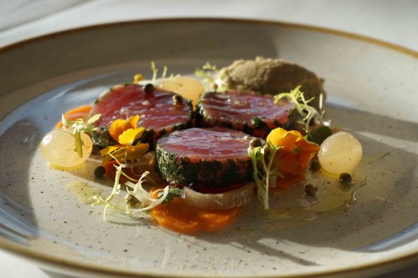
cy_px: 139
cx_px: 209
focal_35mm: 75
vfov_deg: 18.2
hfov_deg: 27.0
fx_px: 870
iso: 100
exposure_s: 1/160
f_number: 6.3
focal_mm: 50
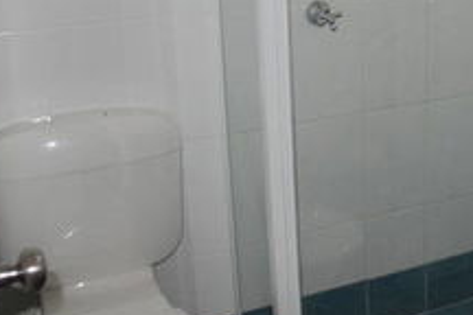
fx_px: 788
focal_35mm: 60
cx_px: 493
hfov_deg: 30.6
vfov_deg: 21.9
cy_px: 12
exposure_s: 1/60
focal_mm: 18
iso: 200
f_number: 3.5
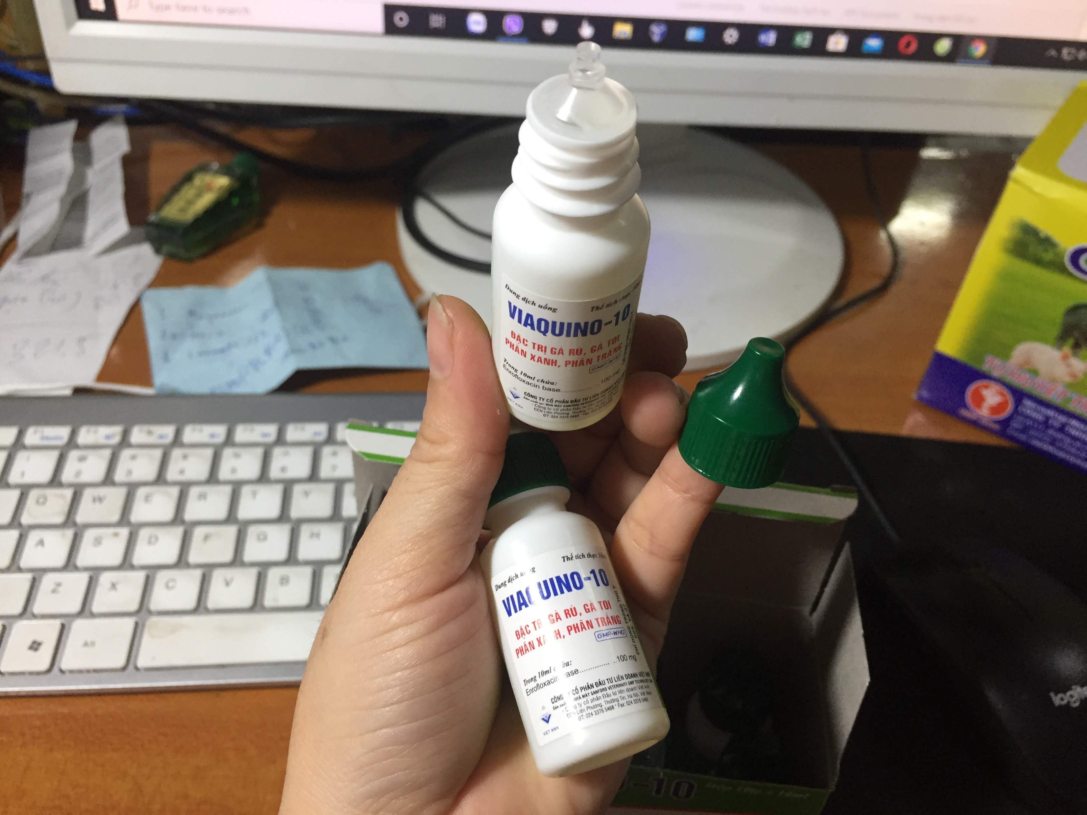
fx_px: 911
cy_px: 408
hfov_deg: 61.7
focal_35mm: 29
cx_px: 544
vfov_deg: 48.2
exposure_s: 1/33
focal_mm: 4.15
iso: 80
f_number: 2.2
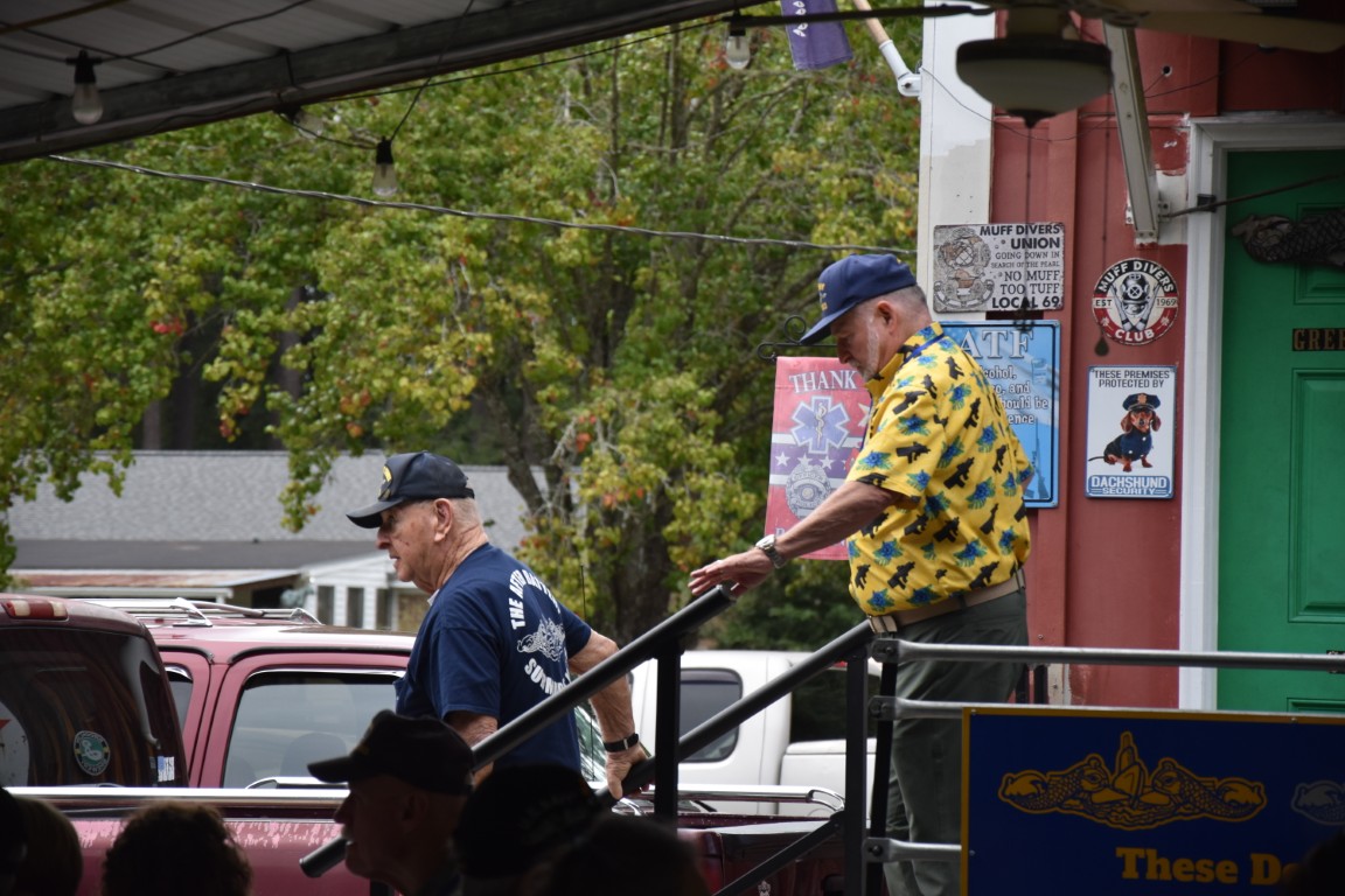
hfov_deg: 13.0
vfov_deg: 8.7
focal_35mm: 158
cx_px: 672
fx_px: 5884
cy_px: 448
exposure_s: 1/500
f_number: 5.6
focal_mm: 105
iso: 400
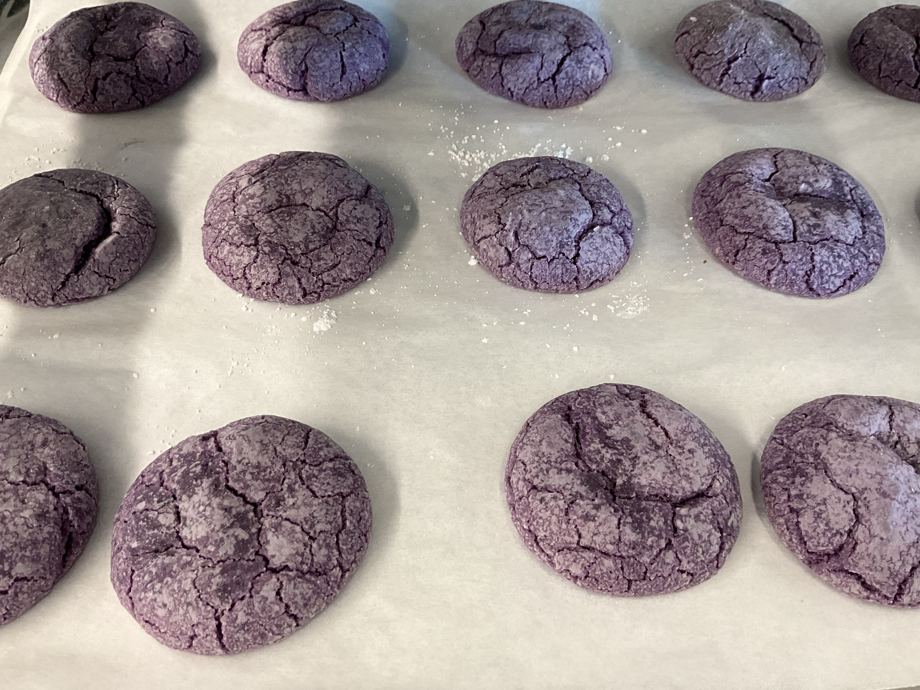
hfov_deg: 60.0
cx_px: 470
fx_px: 797
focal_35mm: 30
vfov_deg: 46.8
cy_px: 343
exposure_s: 1/60
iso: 100
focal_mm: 3
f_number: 1.8
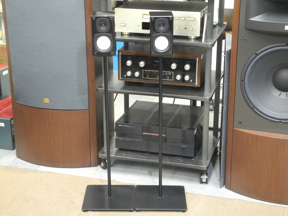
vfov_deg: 21.6
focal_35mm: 68
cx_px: 144
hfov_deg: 28.6
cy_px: 108
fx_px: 566
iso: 400
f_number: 4
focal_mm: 14.5
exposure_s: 1/7.3
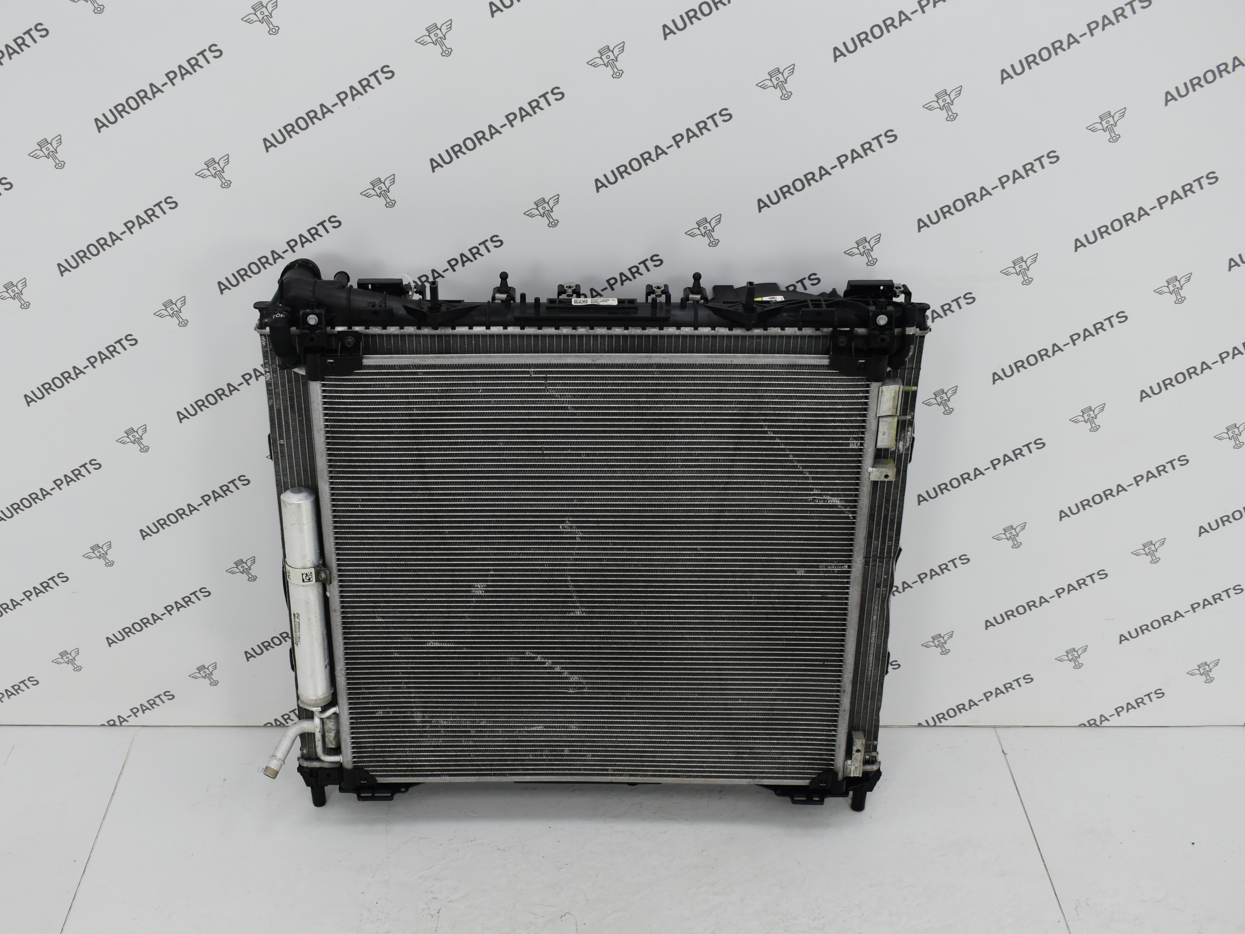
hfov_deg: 44.1
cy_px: 505
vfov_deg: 33.9
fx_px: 1533
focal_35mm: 43
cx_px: 557
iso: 400
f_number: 5.6
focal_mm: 23
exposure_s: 1/125
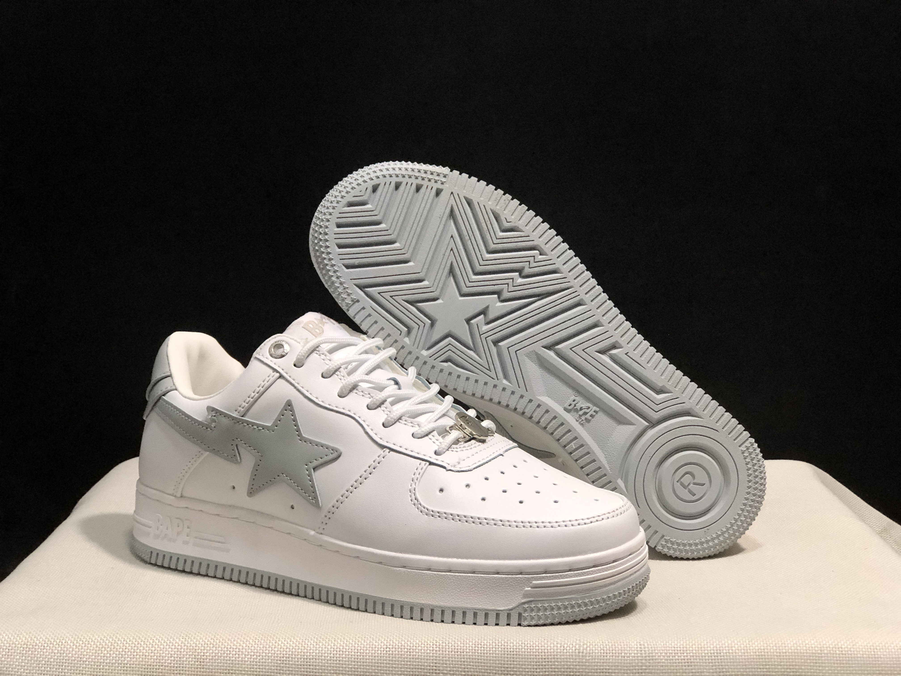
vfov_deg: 25.7
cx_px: 450
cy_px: 338
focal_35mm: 57
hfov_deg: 33.8
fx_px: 1484
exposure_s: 1/30
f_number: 2.8
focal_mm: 6.6
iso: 64
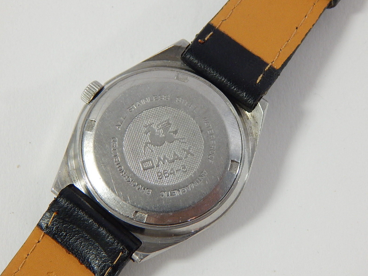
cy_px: 137
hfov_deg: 27.8
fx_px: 744
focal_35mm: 70
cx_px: 185
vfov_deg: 21.0
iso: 400
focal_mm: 12.3
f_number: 4.1
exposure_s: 1/25
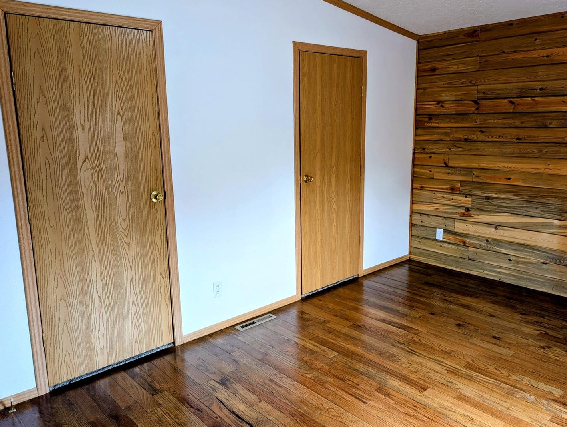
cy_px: 200
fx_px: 443
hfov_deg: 65.2
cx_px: 294
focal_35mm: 27
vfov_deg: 51.4
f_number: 1.68
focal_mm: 6.9
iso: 32
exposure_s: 1/40
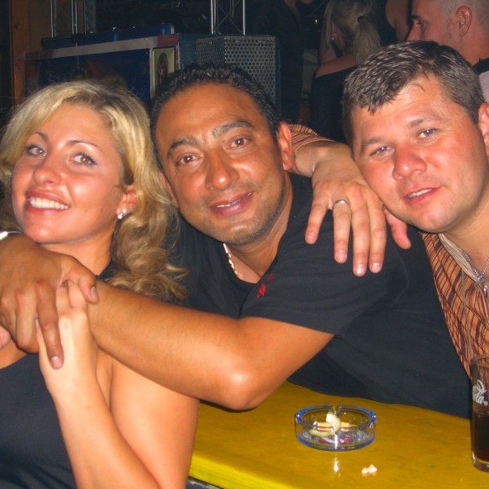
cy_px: 247
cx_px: 267
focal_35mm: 68
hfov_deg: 25.3
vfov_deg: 25.4
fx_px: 1087
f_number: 3.6
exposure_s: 1/60
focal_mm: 11.8
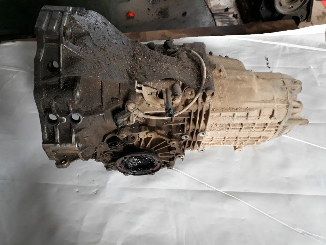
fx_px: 254
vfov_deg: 51.4
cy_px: 122
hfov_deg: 65.3
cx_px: 163
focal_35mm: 27
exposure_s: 1/17
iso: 200
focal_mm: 3.6
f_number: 1.9
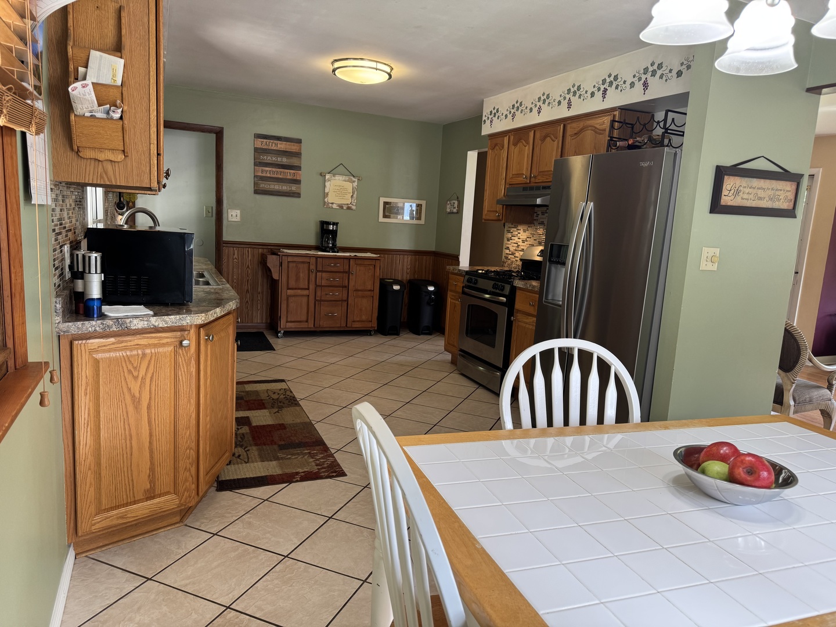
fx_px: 580
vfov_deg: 56.8
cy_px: 314
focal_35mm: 24
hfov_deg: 71.6
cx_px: 418
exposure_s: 1/60
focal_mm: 6.76
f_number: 1.78
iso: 125
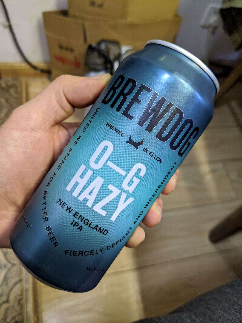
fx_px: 252
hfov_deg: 51.4
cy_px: 162
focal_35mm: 27
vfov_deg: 65.3
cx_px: 121
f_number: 1.73
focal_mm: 4.38
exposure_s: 1/25
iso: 205
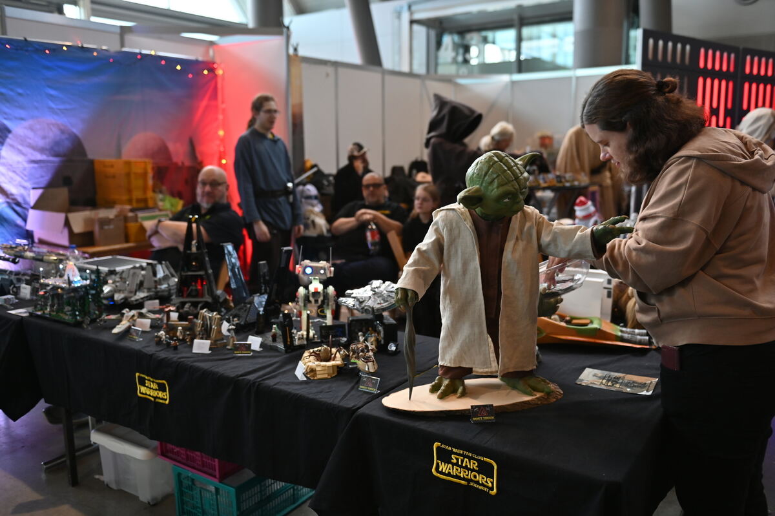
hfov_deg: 60.3
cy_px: 258
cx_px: 388
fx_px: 667
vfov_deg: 42.3
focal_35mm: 31
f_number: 2.8
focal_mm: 31
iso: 800
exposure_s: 1/200
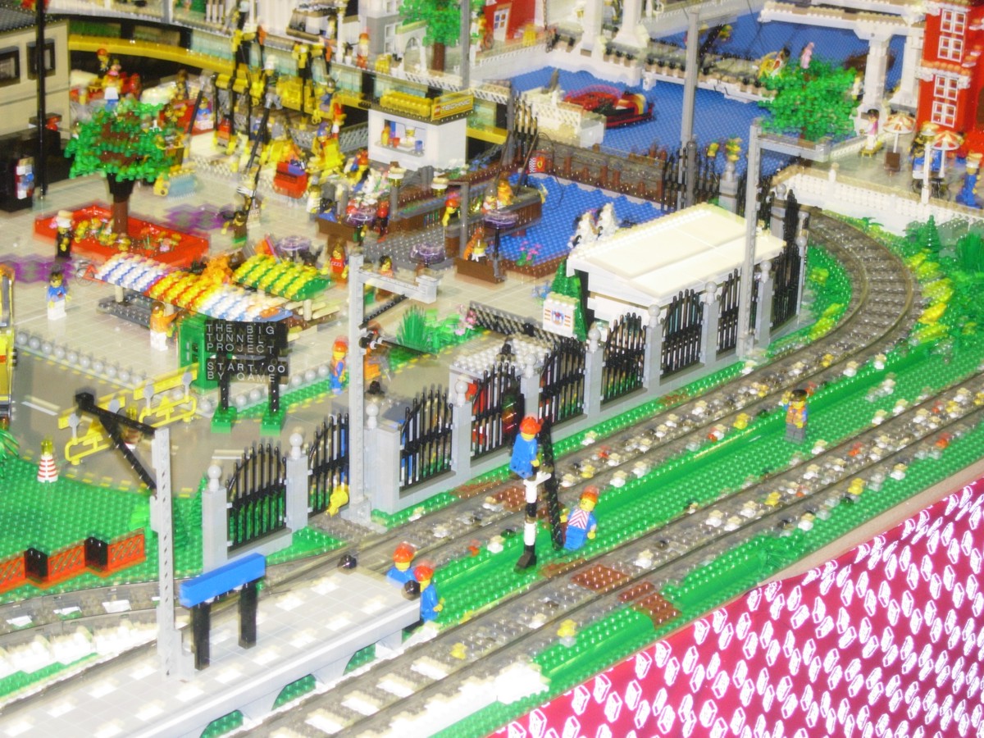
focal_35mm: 92
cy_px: 369
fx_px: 2615
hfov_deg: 21.3
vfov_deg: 16.1
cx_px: 492
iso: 145
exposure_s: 1/8
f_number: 4.3
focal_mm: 19.1
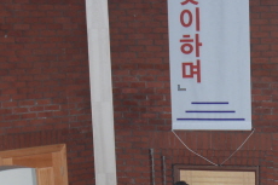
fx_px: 907
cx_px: 256
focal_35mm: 118
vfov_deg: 11.3
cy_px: 256
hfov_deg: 17.1
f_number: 4.5
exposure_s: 1/60
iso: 200
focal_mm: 25
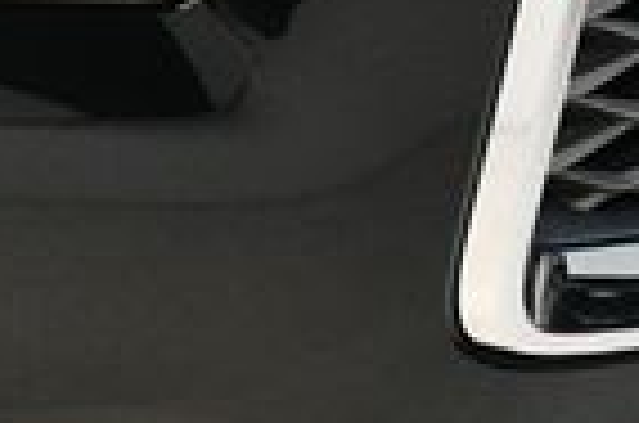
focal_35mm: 149
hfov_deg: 13.2
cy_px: 135
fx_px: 2639
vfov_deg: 9.2
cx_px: -274
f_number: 3.5
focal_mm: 22
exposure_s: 1/125
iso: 2000
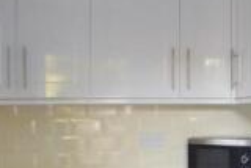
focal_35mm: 125
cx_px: 318
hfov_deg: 15.6
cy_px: 178
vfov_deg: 10.9
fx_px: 872
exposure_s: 1/60
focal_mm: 28
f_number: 4.2
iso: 720
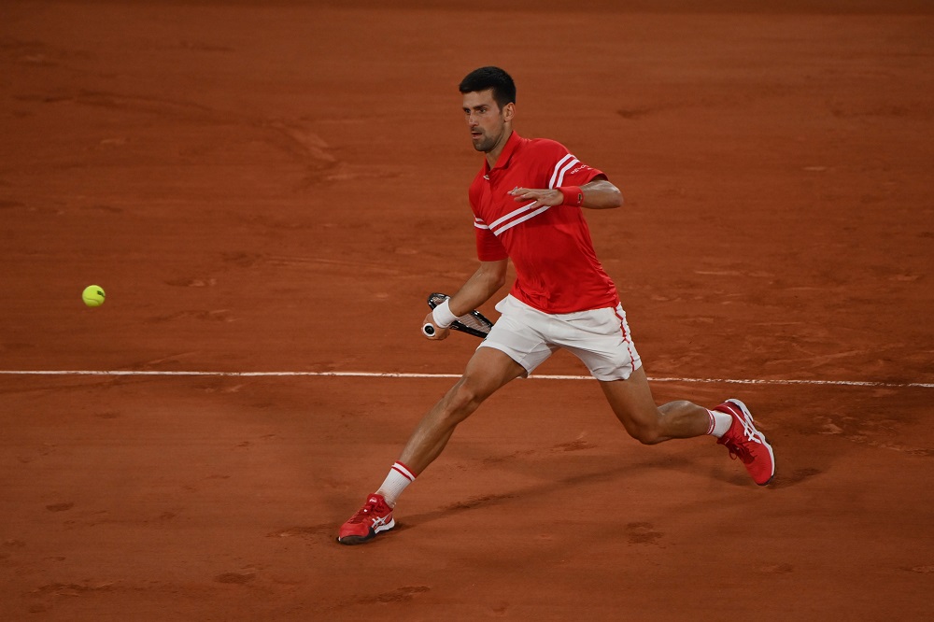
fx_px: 12967
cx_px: 467
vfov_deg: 2.7
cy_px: 311
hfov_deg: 4.1
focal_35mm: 500
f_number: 5.6
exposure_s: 1/1250
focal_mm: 500
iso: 2000
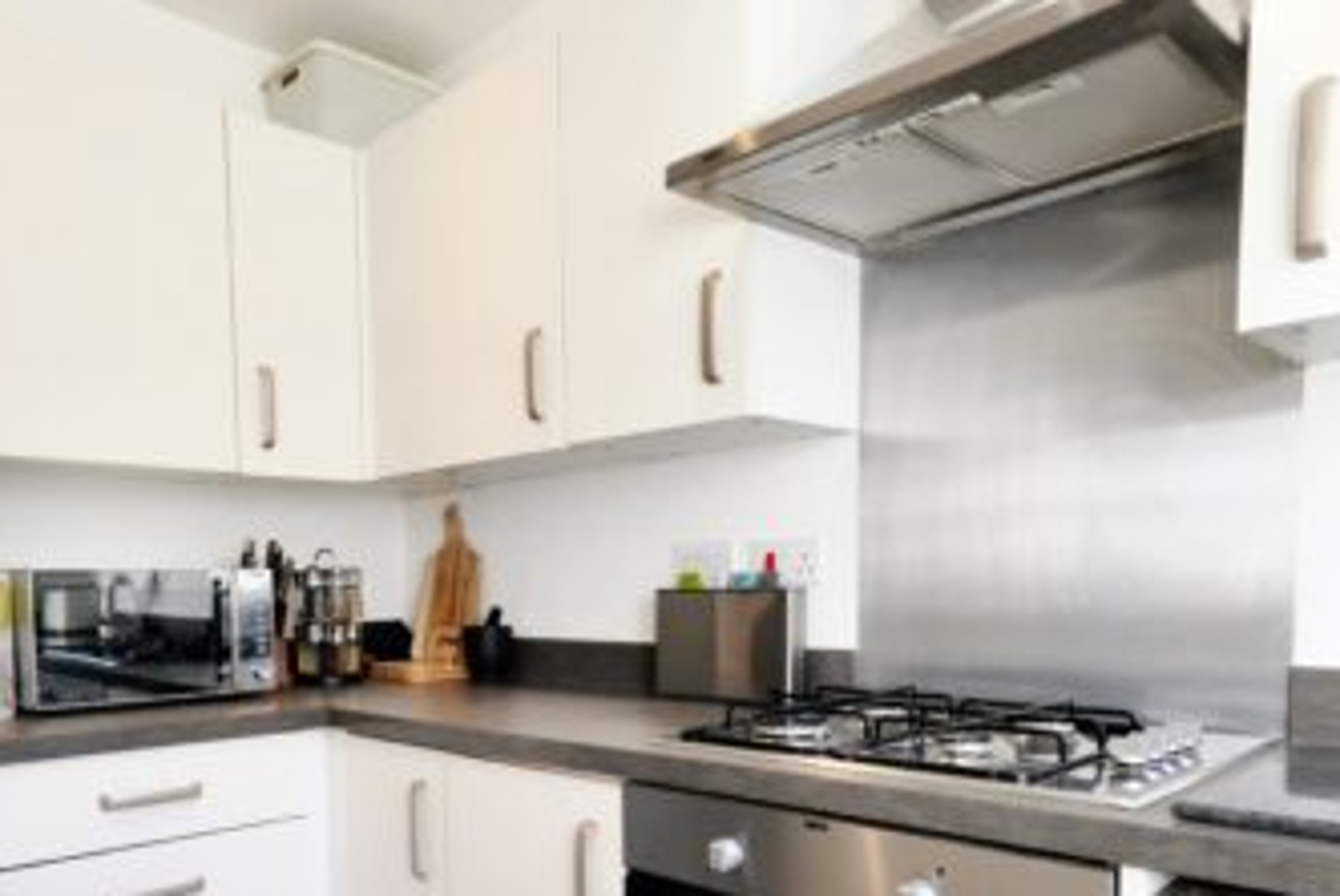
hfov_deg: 68.7
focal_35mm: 26
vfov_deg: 48.2
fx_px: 969
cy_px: 646
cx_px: 541
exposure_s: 1/480
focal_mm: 10
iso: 4000
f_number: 5.6
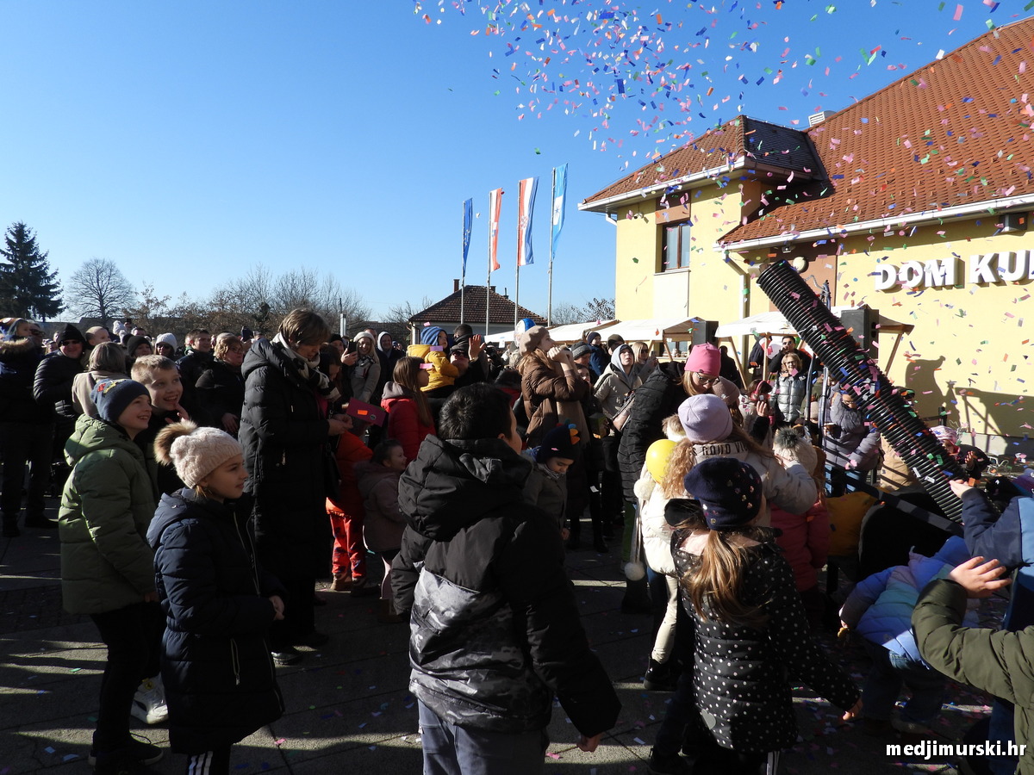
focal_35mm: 24
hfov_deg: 71.6
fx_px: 717
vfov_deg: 56.8
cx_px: 517
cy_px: 388
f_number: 2.8
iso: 100
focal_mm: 4.3
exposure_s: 1/1250
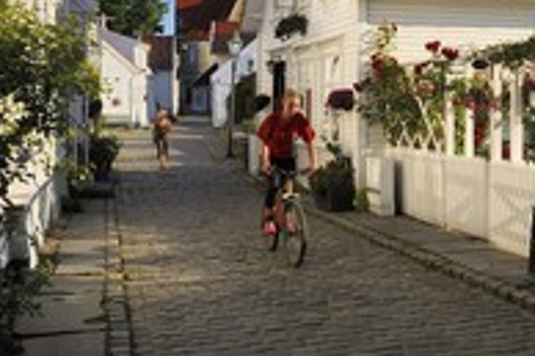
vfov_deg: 25.8
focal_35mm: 52
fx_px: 772
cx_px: 433
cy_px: 110
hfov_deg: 36.8
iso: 200
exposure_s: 1/200
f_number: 13
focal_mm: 24
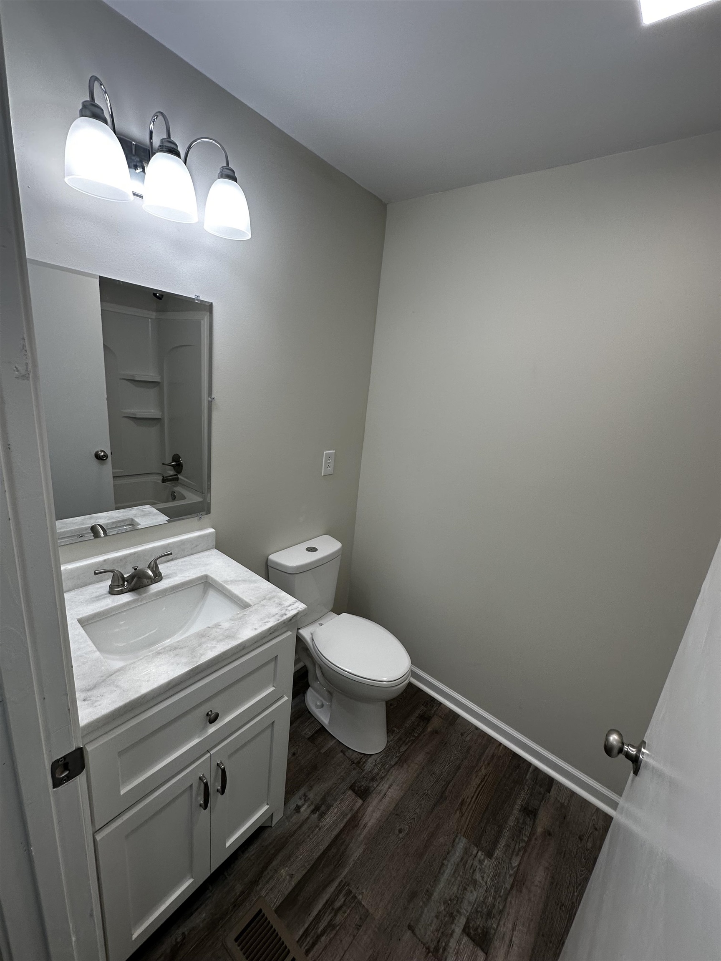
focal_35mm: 14
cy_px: 480
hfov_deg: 85.7
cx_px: 360
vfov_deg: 102.1
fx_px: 389
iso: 80
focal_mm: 2.22
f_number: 2.2
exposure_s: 1/120
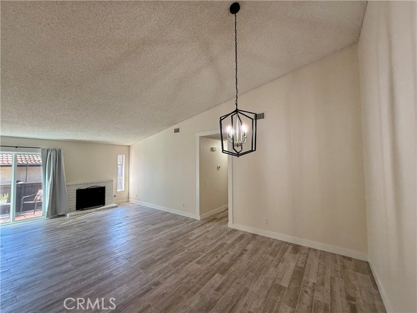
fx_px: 169
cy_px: 156
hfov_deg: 102.1
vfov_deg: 85.7
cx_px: 208
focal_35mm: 14
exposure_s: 1/120
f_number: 2.2
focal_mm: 2.22
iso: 160
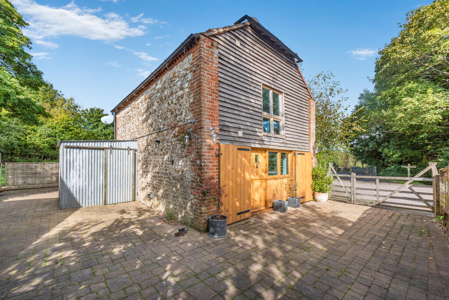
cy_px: 150
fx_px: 175
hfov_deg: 104.2
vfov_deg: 81.3
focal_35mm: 14
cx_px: 224
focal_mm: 14
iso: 100
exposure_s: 1/200
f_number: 11
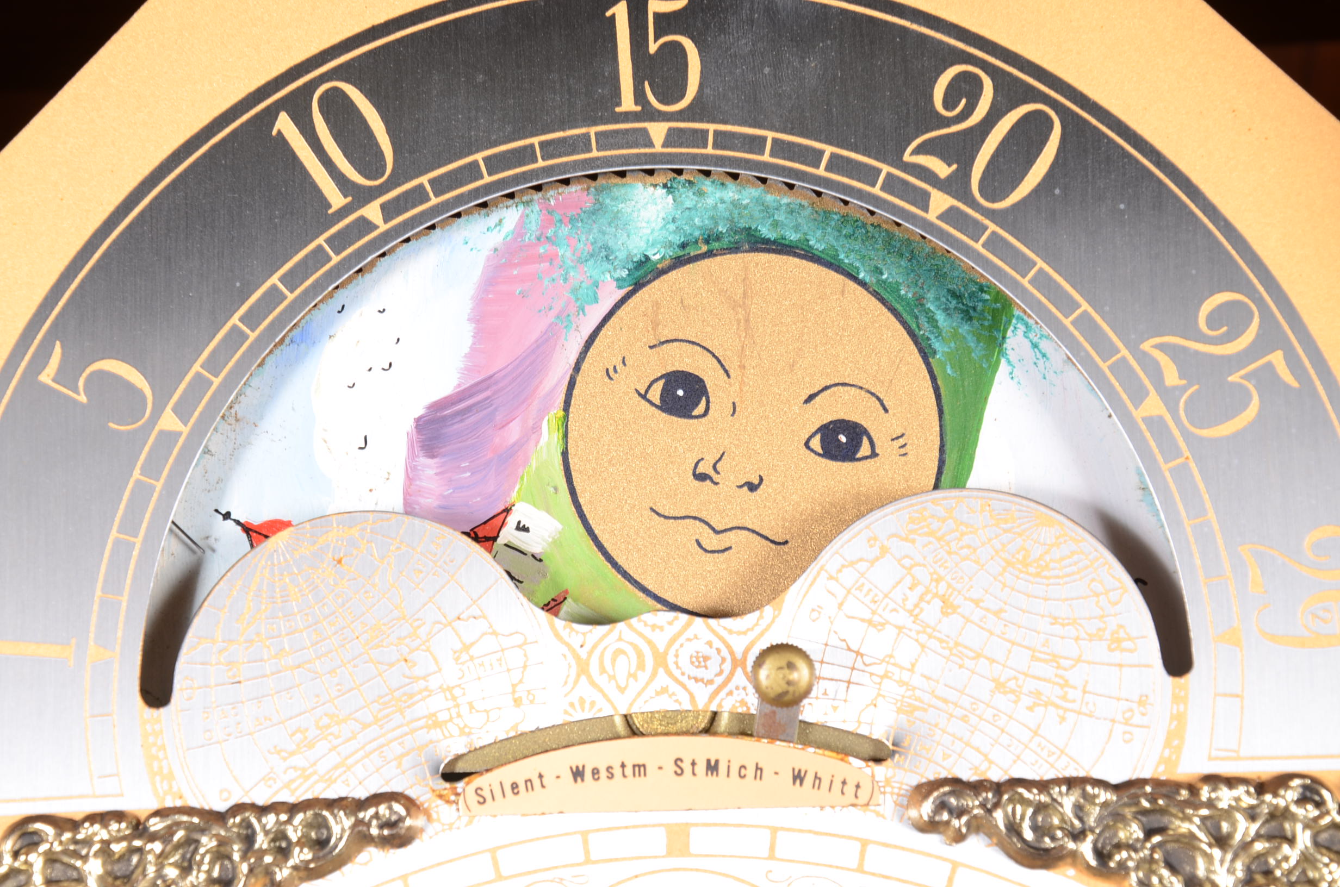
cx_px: 670
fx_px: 3232
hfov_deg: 23.4
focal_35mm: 87
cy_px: 444
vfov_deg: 15.6
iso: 125
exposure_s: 1/60
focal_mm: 58
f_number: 9
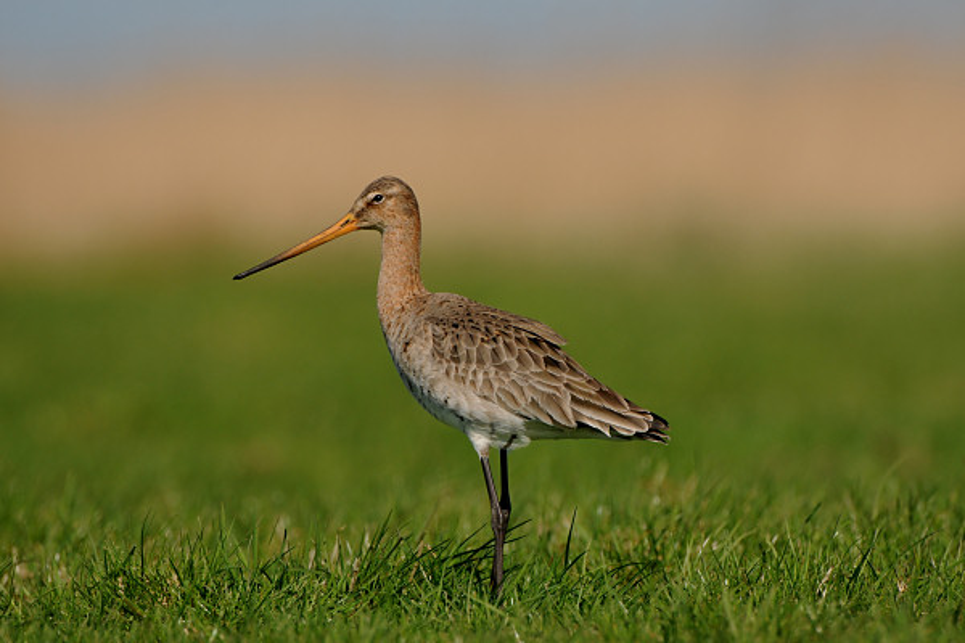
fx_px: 16082
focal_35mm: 600
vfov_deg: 2.3
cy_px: 322
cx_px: 482
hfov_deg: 3.4
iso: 200
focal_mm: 400
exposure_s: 1/1250
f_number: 5.6
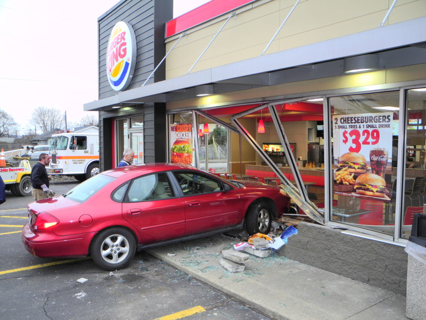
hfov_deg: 56.8
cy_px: 160
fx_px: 394
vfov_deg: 44.2
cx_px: 213
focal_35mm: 32
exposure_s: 1/100
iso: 139
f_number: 2.8
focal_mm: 6.8
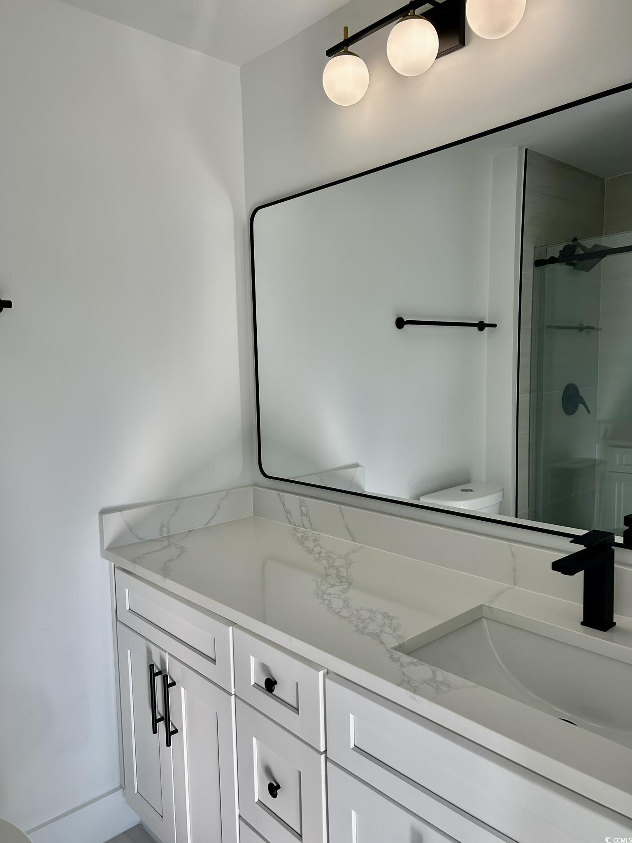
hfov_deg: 53.1
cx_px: 316
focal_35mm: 26
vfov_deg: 67.3
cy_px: 422
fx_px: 633
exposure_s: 1/269
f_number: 1.5
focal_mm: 5.7
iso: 40
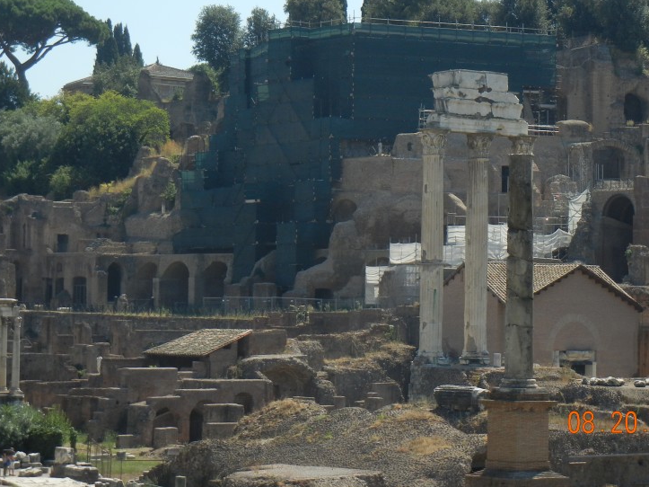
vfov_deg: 11.7
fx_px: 2362
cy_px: 149
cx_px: 390
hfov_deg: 15.6
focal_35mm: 126
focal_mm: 16
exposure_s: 1/784
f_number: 4.4
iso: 160
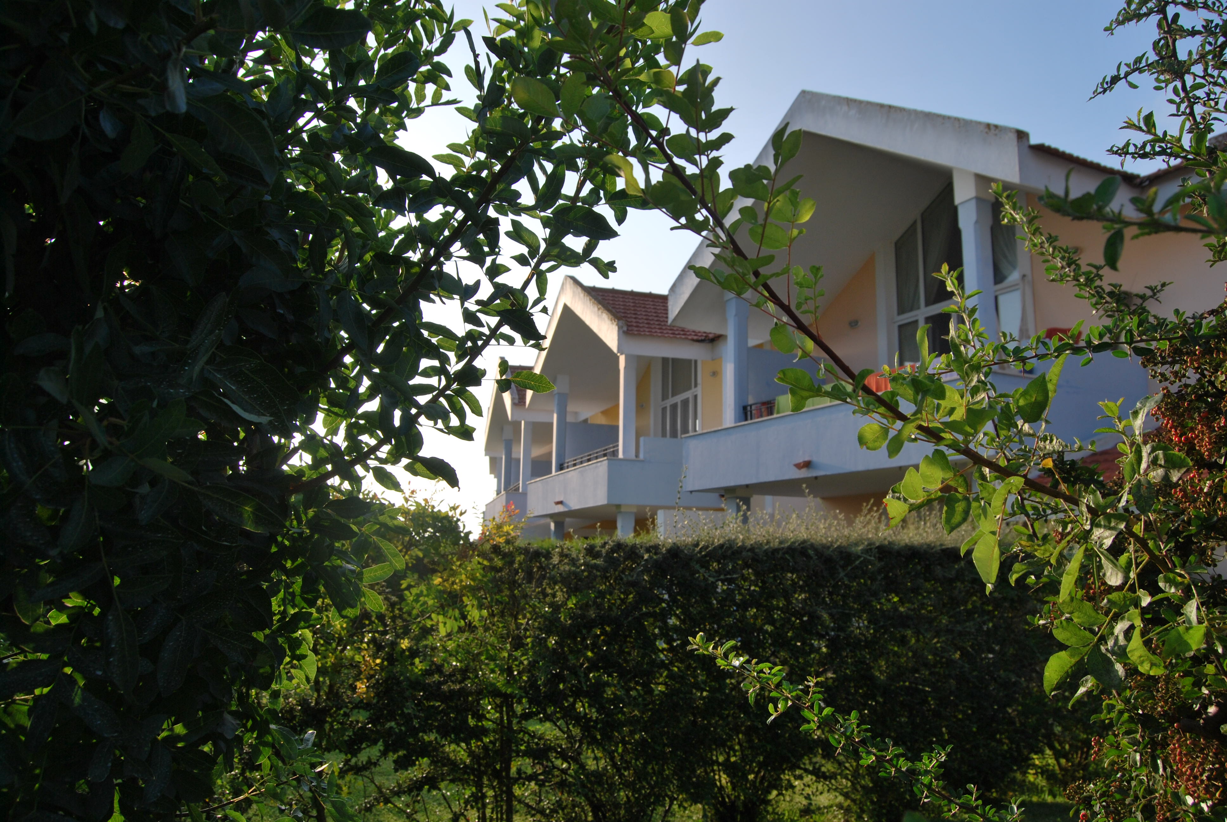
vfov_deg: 48.0
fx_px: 921
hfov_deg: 67.3
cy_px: 411
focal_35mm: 27
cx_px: 614
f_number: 8
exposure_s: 1/250
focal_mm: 18
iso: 100
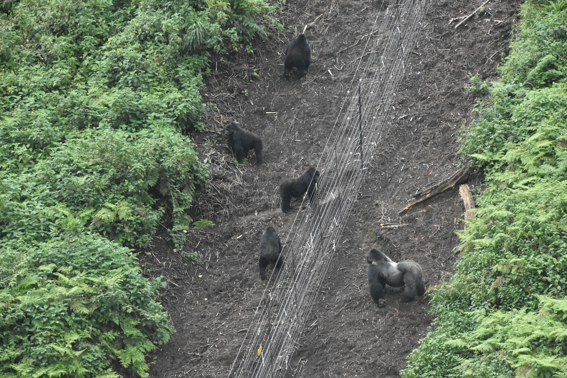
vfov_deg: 7.5
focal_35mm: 183
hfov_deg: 11.2
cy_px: 189
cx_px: 284
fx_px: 2882
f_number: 10
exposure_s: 1/1600
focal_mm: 122
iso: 3200
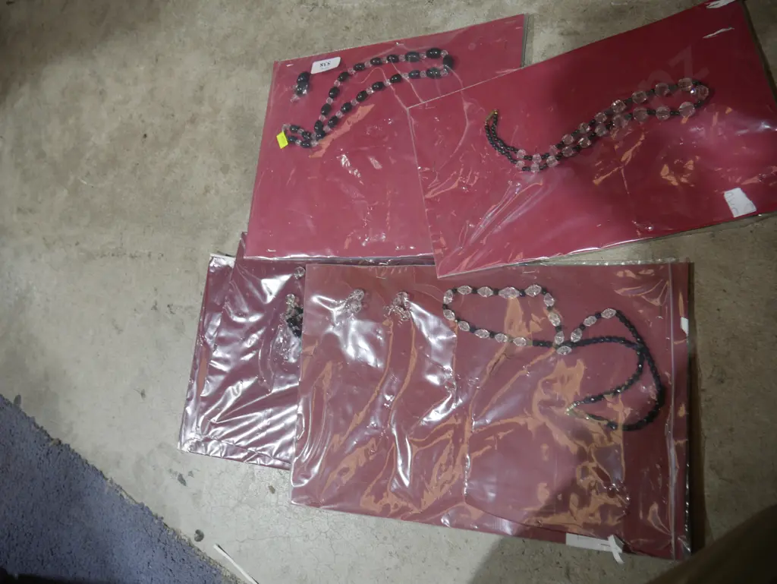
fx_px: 629
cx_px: 388
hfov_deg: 63.4
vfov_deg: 49.8
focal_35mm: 28
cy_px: 292
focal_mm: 14
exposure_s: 1/60
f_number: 3.5
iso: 200
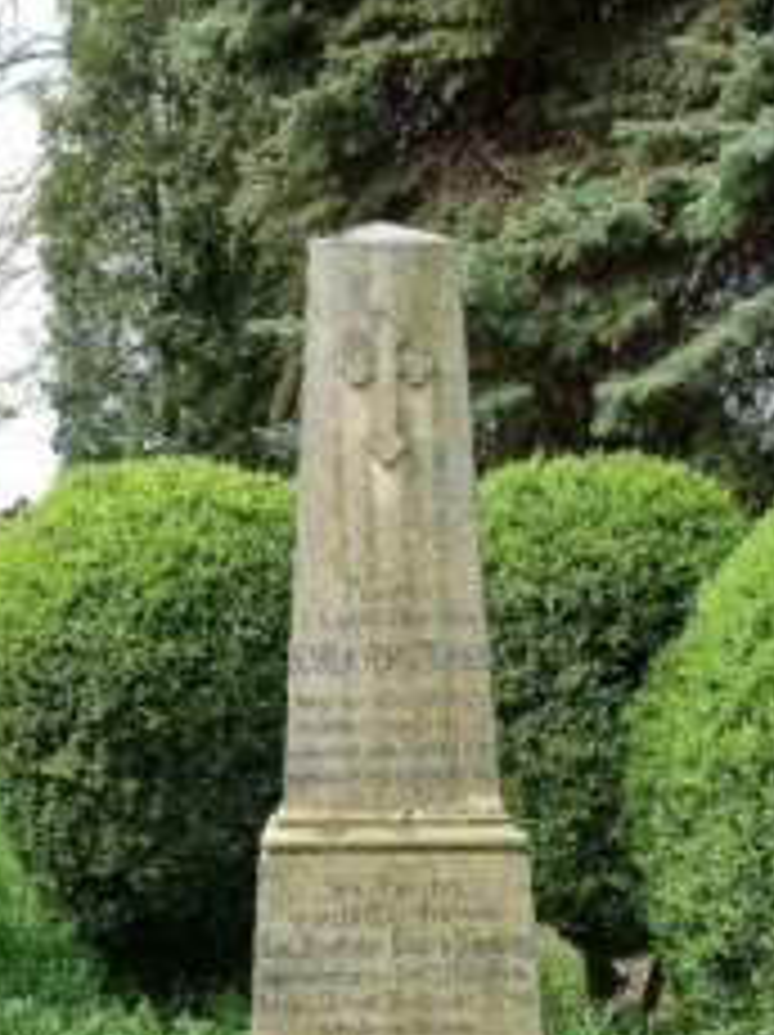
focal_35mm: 46
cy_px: 778
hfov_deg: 31.5
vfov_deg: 40.1
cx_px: 378
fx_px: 1374
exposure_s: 1/125
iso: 100
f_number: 4
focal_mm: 5.4
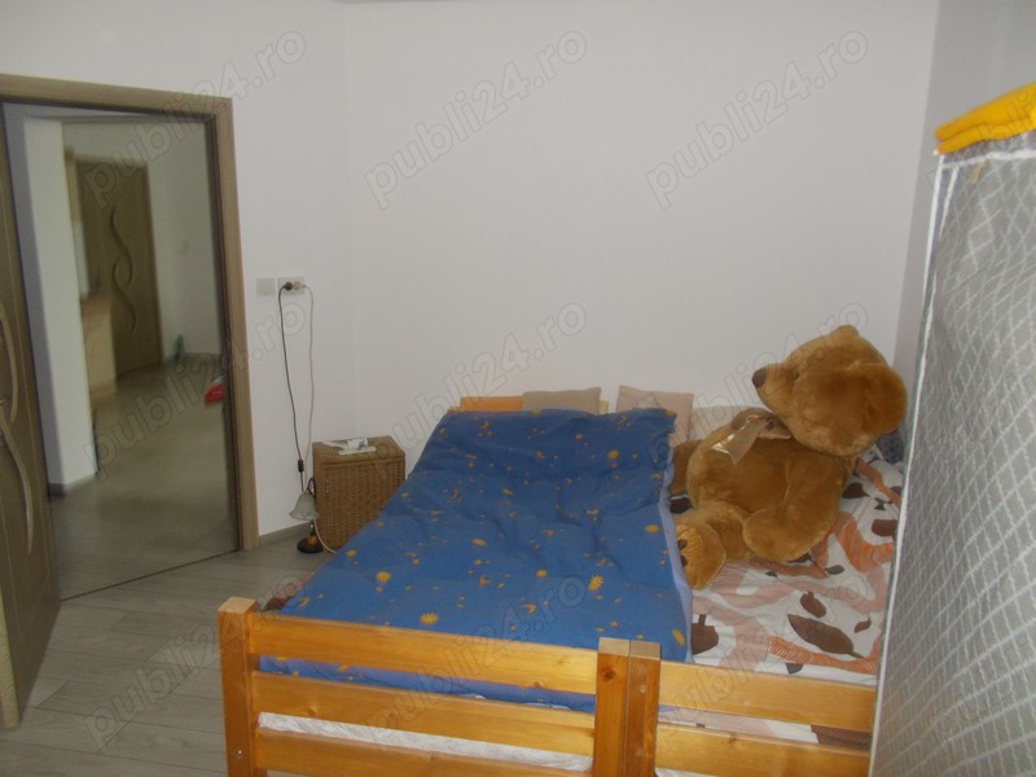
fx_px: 778
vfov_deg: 53.1
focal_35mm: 26
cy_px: 388
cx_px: 518
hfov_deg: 67.3
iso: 200
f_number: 3.2
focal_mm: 4.6
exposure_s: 1/25
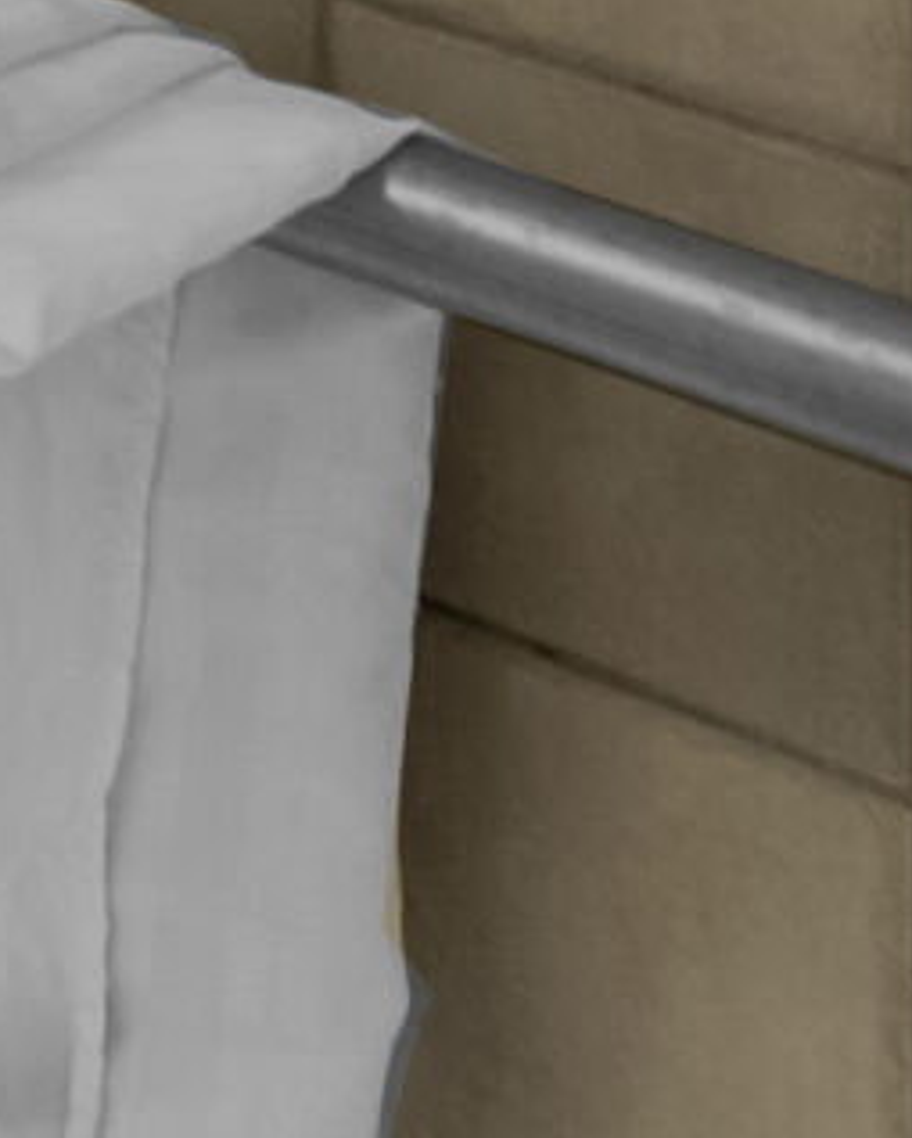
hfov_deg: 8.7
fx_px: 4786
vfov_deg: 11.3
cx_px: -1932
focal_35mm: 142
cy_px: -1610
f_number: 7.1
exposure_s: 1/2.5
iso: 200
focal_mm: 16
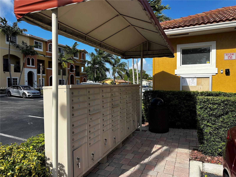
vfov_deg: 56.8
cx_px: 118
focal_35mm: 24
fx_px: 164
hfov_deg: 71.6
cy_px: 88
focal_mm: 6.86
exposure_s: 1/2882
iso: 80
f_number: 1.78
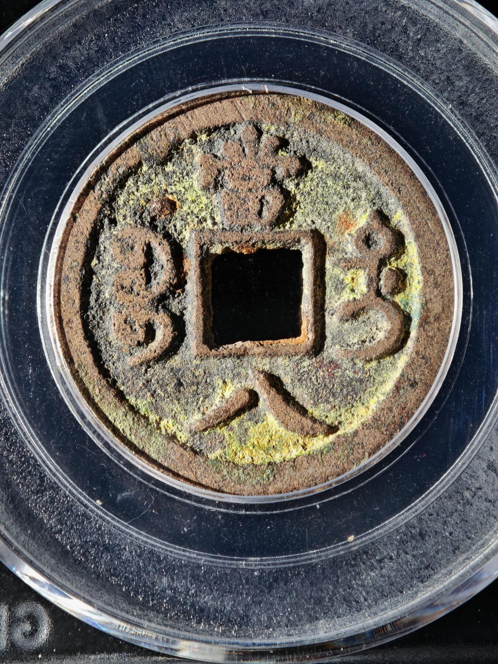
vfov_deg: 24.1
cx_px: 249
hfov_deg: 18.2
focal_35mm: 81
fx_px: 1554
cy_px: 332
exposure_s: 1/100
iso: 125
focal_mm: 9
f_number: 2
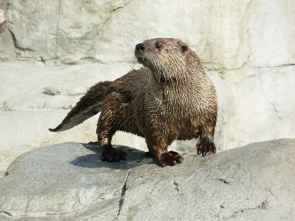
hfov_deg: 10.4
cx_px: 148
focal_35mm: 190
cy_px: 110
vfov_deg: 7.8
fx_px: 1619
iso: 50
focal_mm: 31.4
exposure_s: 1/470
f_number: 5
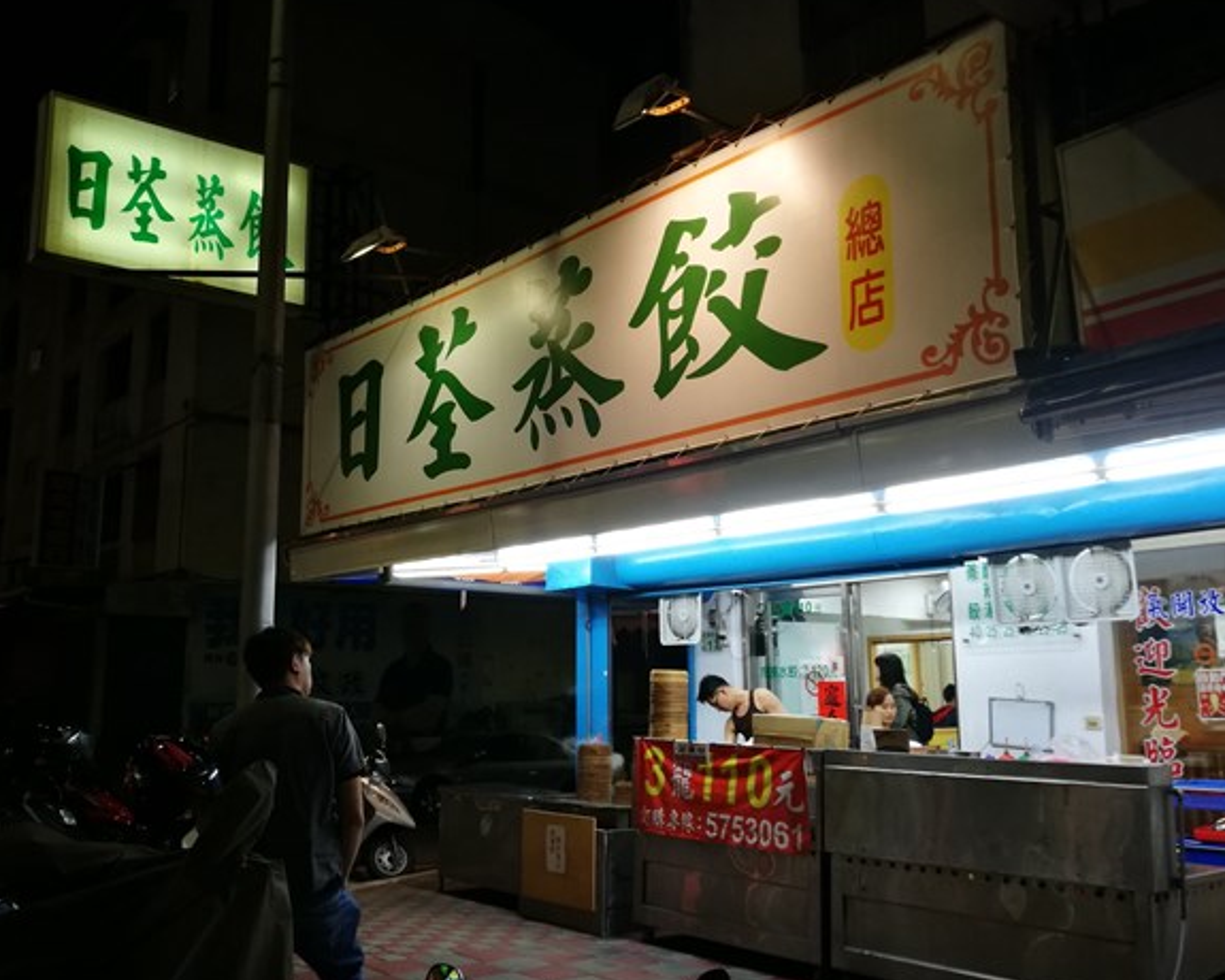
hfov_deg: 54.2
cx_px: 628
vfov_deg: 44.5
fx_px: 1196
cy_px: 477
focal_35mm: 33
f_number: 2.2
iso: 160
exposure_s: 1/40
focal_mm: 4.5
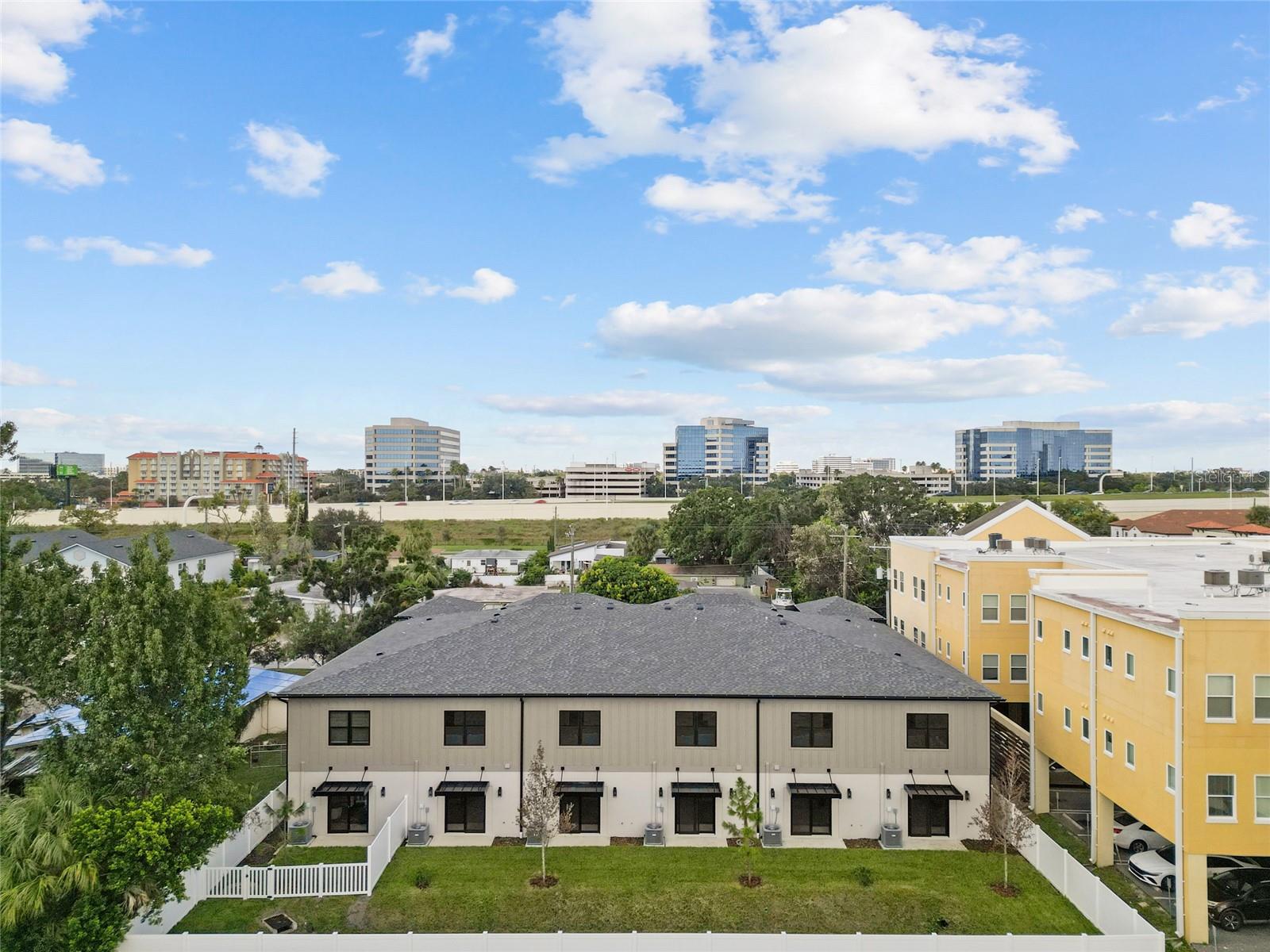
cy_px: 476
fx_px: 881
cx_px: 635
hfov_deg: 71.6
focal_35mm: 24
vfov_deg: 56.8
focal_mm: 6.72
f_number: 1.7
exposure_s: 1/25
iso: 110
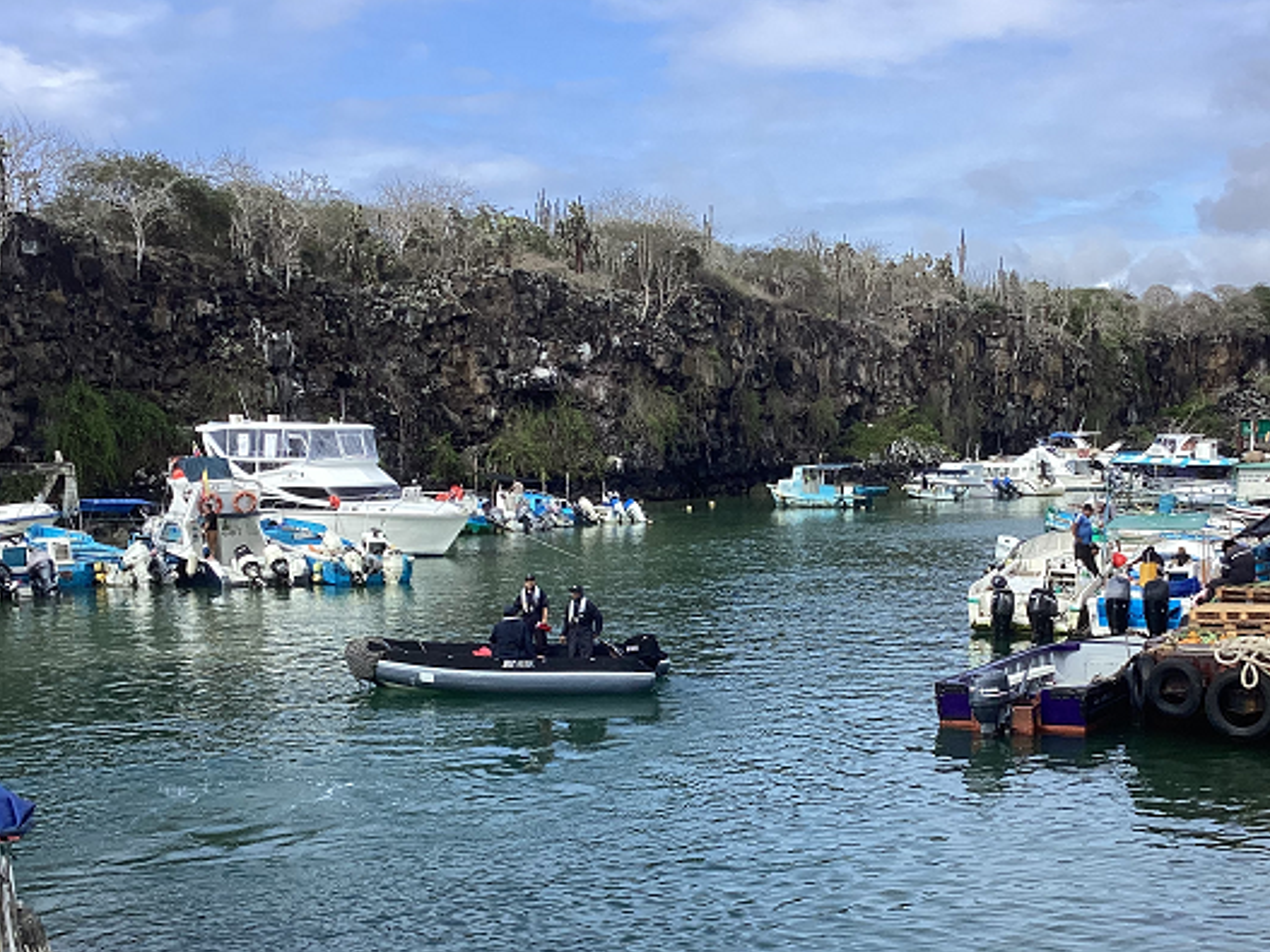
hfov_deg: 39.5
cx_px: 749
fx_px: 1761
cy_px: 644
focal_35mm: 48
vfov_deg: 30.0
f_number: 2.4
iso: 25
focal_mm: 3.3
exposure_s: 1/1131
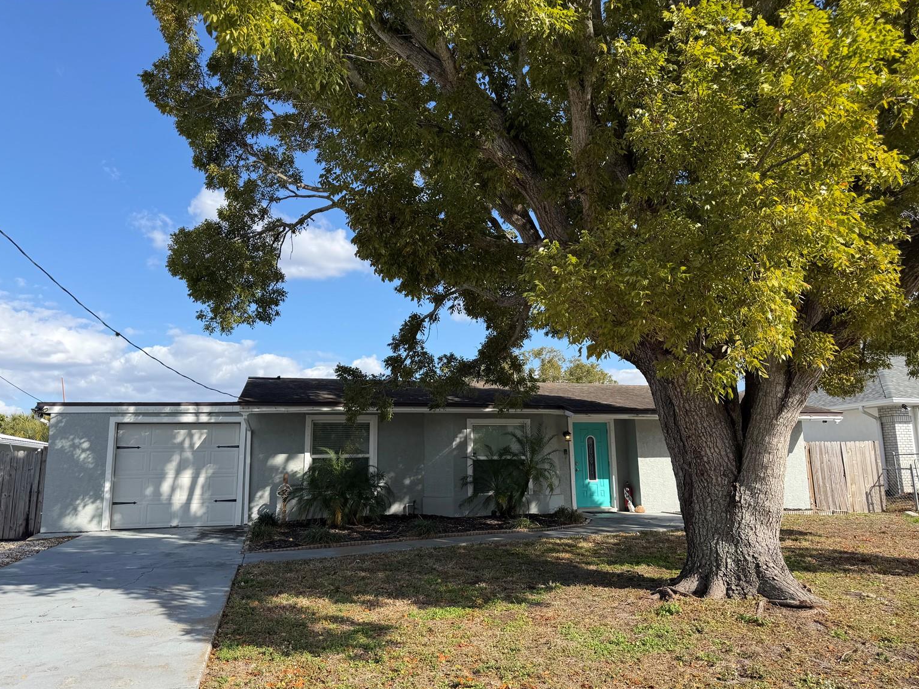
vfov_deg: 54.9
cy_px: 354
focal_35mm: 25
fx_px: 664
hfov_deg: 69.4
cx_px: 455
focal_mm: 6.76
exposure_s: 1/3145
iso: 80
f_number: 1.78
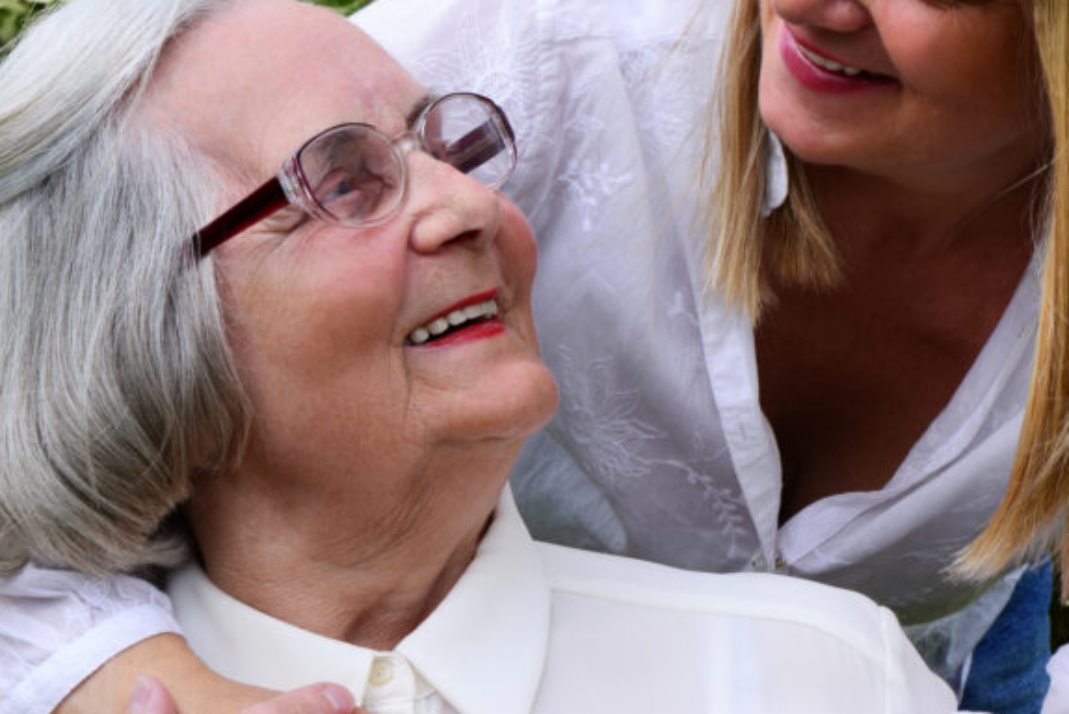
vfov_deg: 7.3
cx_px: 541
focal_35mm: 187
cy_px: 83
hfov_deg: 11.0
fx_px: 5555
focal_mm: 105
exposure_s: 1/50
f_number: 18
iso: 100
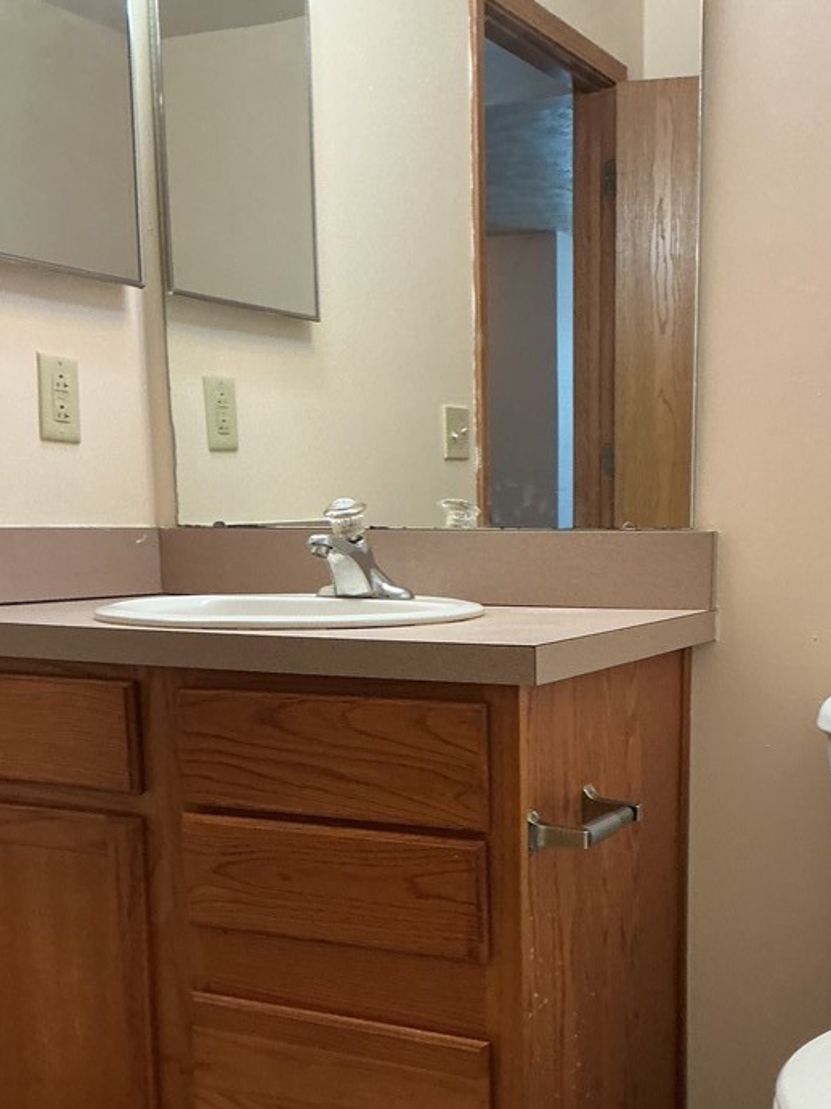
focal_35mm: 43
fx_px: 1377
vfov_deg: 43.0
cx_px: 533
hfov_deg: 33.4
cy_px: 780
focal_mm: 3
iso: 125
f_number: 1.8
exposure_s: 1/60
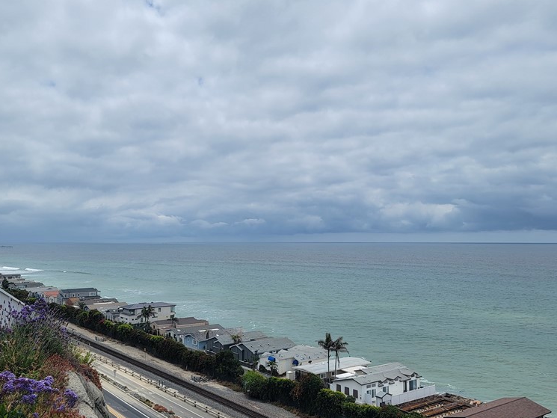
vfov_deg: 42.9
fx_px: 531
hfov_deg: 55.2
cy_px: 221
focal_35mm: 33
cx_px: 247
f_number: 1.8
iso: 16
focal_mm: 6.7
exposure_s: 1/2664
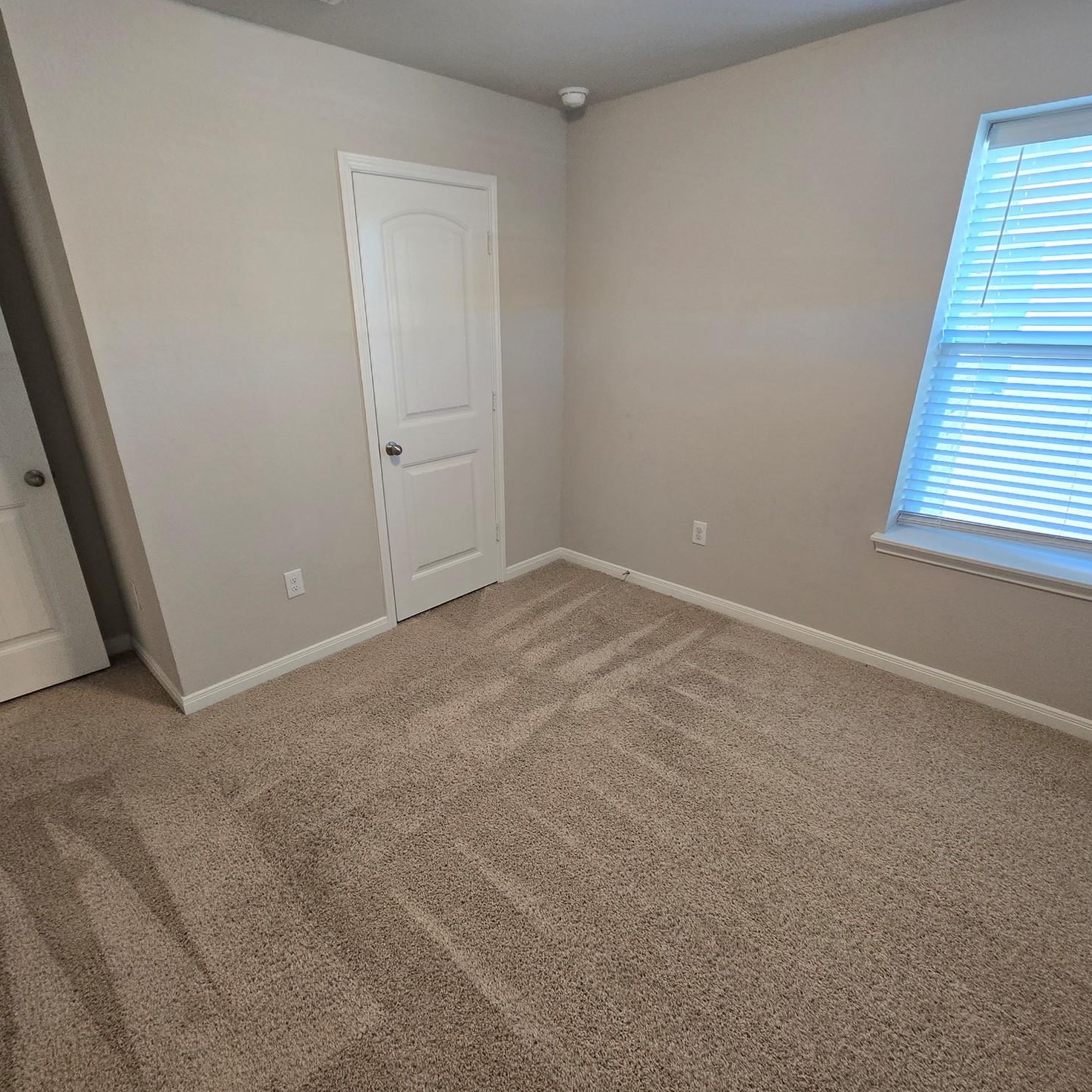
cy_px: 563
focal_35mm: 16
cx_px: 520
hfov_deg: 87.4
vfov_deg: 87.4
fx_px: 571
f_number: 2.2
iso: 320
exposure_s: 1/60
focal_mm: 2.2
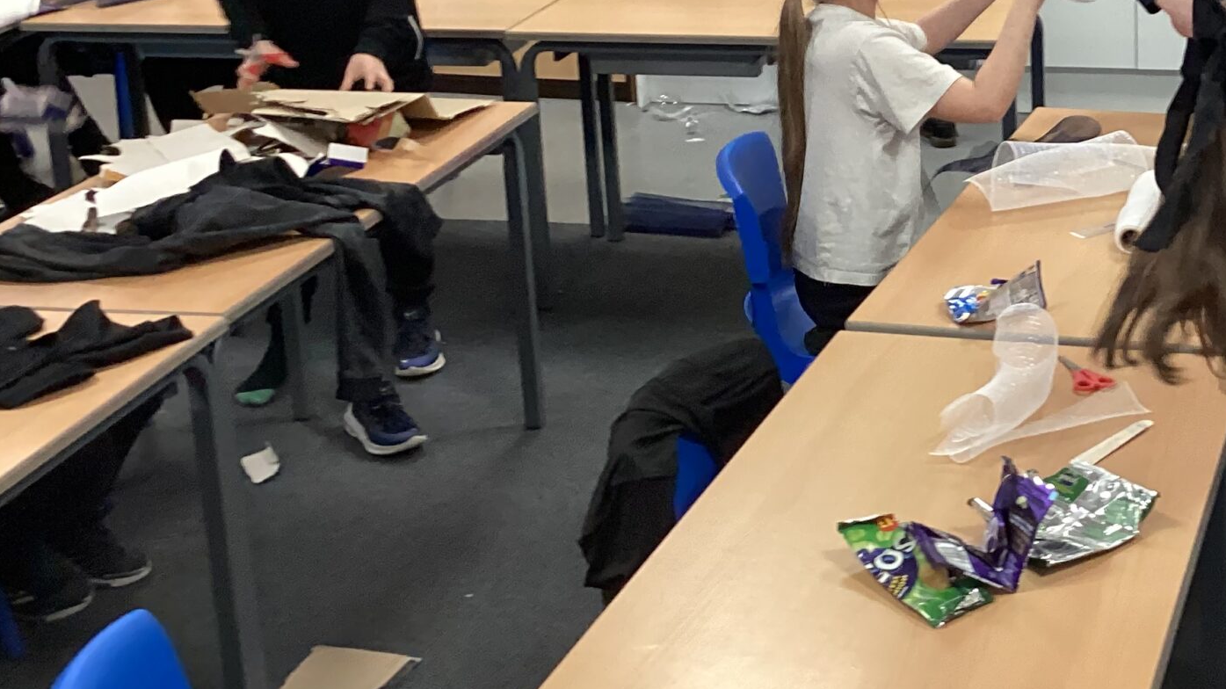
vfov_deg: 19.1
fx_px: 2015
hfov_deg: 32.3
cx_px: 1081
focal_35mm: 62
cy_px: 95
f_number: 2.4
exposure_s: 1/60
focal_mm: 3.3
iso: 200
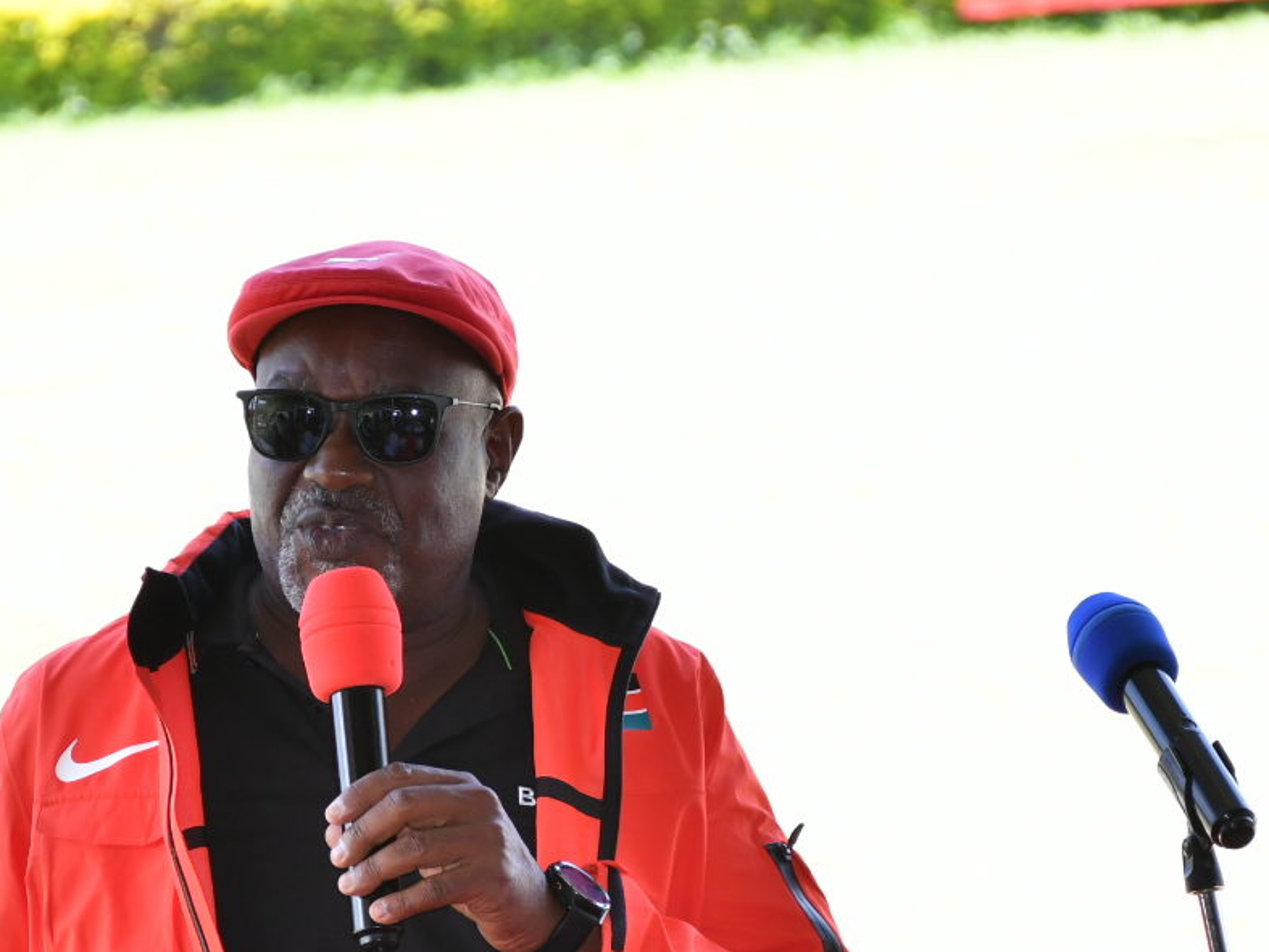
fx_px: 10300
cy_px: 754
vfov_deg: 5.3
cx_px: 695
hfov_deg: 7.1
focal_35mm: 281
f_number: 5.6
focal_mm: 95
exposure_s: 1/250
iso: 500
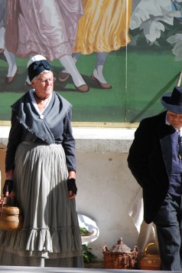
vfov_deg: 5.1
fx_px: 3065
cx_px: -28
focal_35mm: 405
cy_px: 125
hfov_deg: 3.4
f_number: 5.6
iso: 200
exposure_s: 1/500
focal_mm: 120
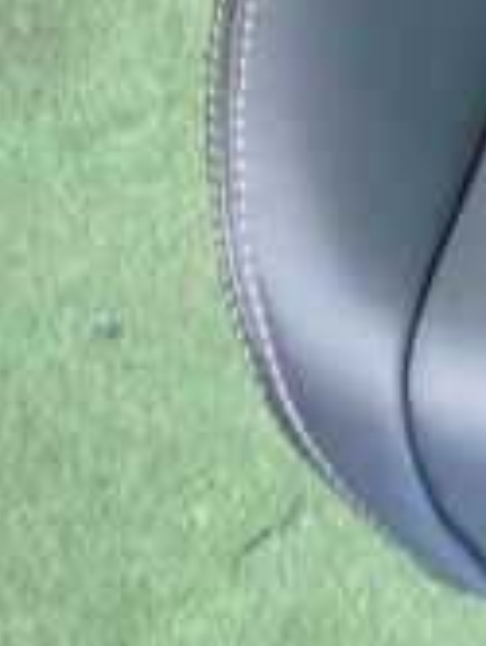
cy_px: -31
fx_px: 1886
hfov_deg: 11.9
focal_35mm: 101
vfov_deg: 18.8
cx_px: 1163
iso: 320
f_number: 2.2
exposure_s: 1/30
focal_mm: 5.05
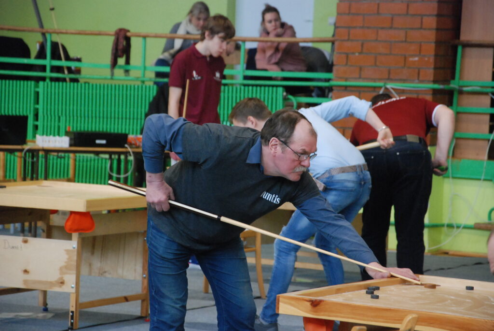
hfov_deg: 13.0
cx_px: 247
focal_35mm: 158
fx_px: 2163
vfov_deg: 8.7
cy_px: 166
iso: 1600
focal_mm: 105
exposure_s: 1/80
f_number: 5.6
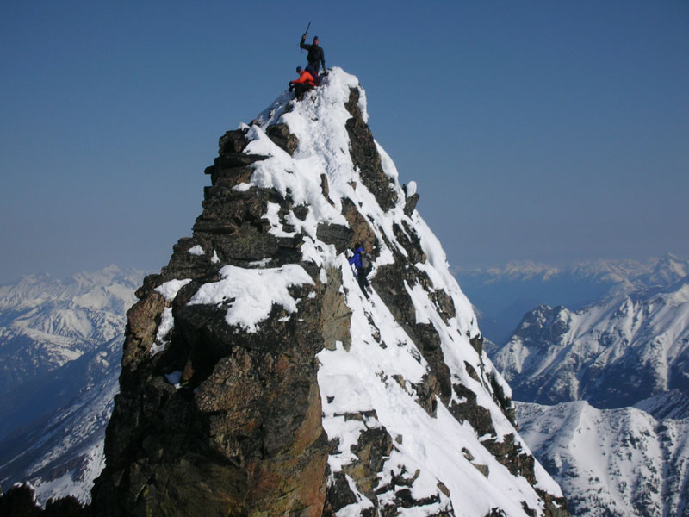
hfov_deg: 22.8
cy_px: 258
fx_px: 1712
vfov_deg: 17.2
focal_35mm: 86
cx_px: 344
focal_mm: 14.3
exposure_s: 1/134
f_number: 13.6
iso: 50
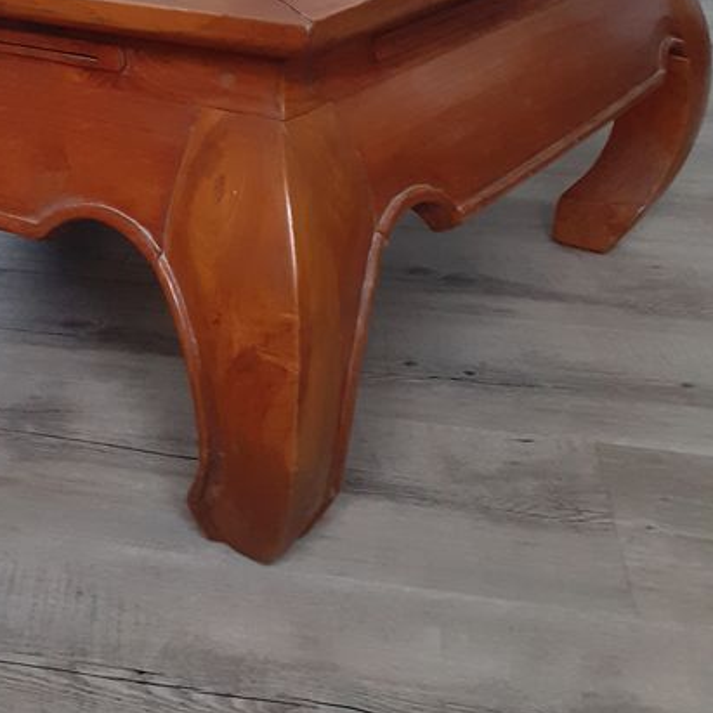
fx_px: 1352
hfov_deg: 28.4
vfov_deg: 28.4
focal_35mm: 58
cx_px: 75
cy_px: 73
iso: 320
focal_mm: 3.6
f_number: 1.9
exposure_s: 1/25
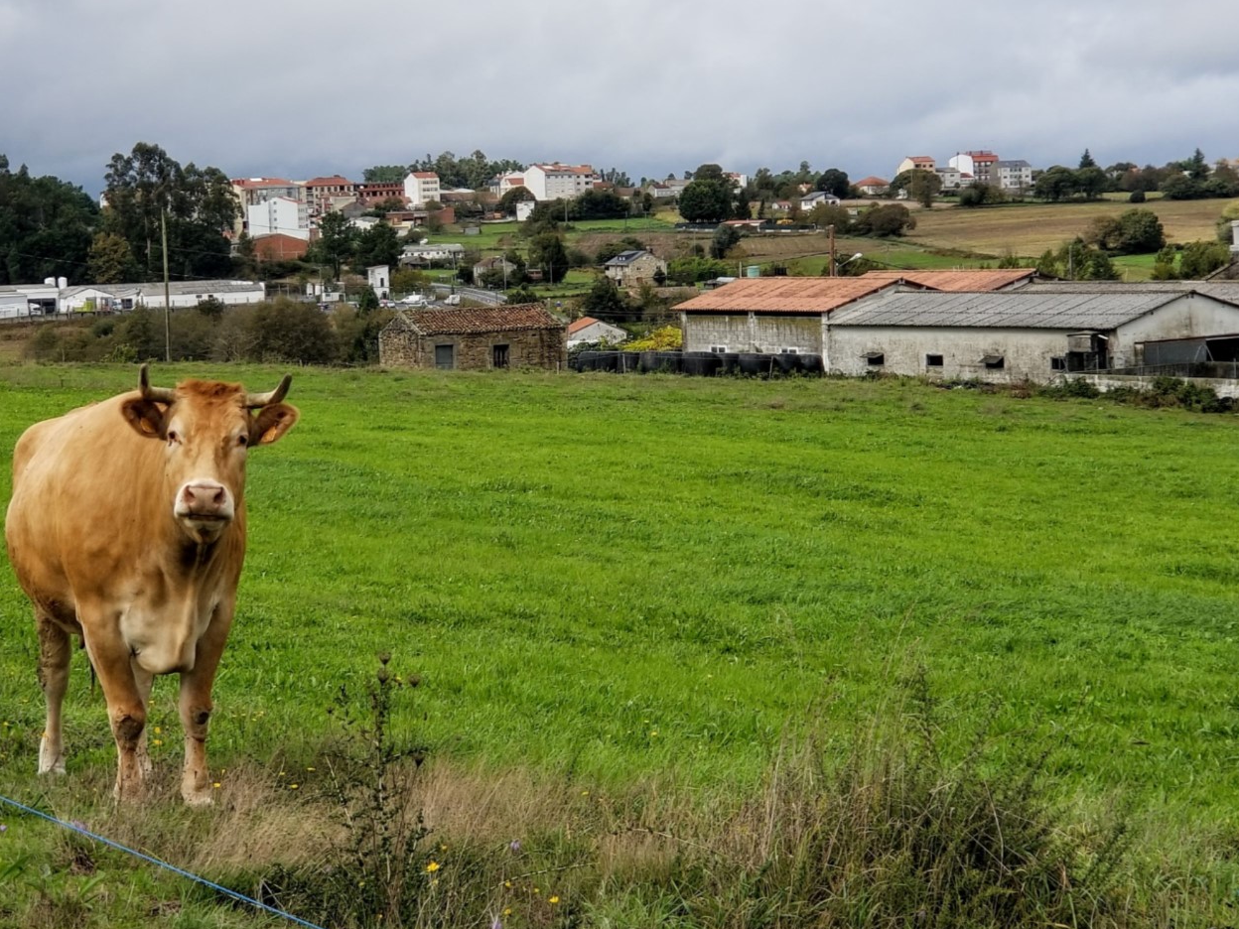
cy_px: 414
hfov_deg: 23.2
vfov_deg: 17.6
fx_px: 3007
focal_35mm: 84
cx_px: 475
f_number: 2.4
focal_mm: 6
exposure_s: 1/512
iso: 25
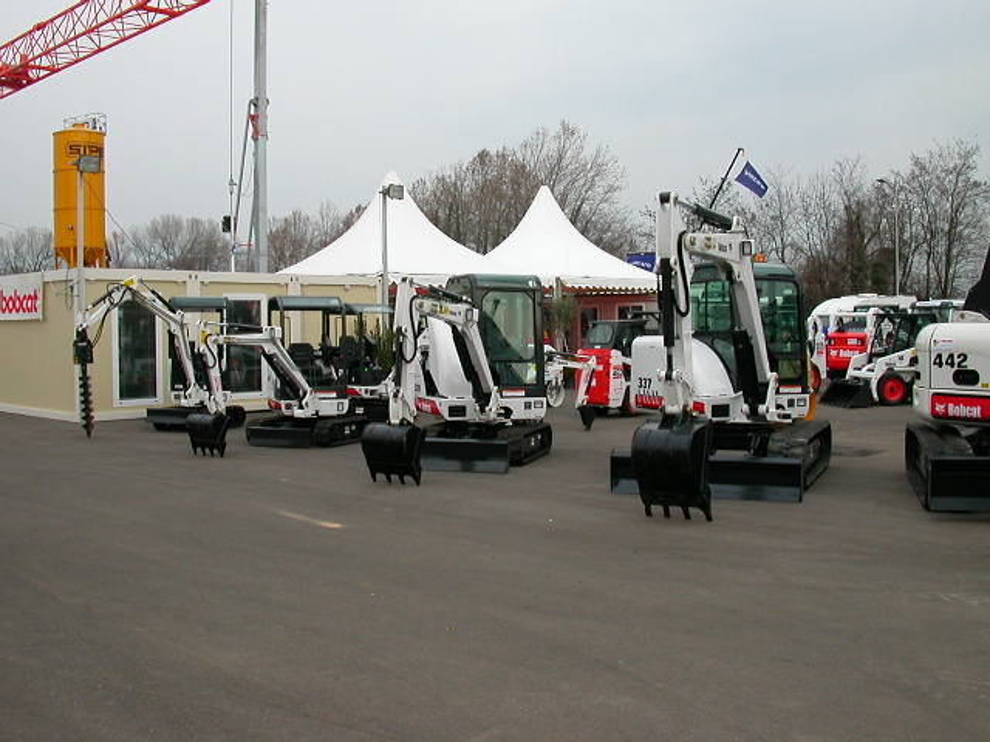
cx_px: 495
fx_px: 1058
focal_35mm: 37
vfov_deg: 38.7
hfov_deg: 50.1
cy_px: 371
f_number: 4.5
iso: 100
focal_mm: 5.6
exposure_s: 1/247
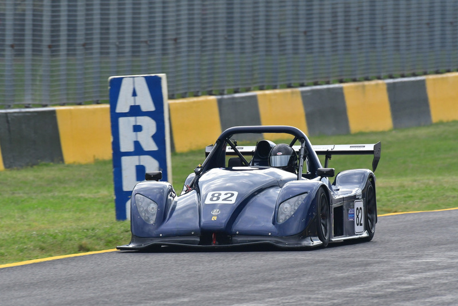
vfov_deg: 1.8
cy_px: 153
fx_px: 9545
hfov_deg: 2.7
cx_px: 229
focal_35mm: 750
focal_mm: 500
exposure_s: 1/640
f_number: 10
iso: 1000
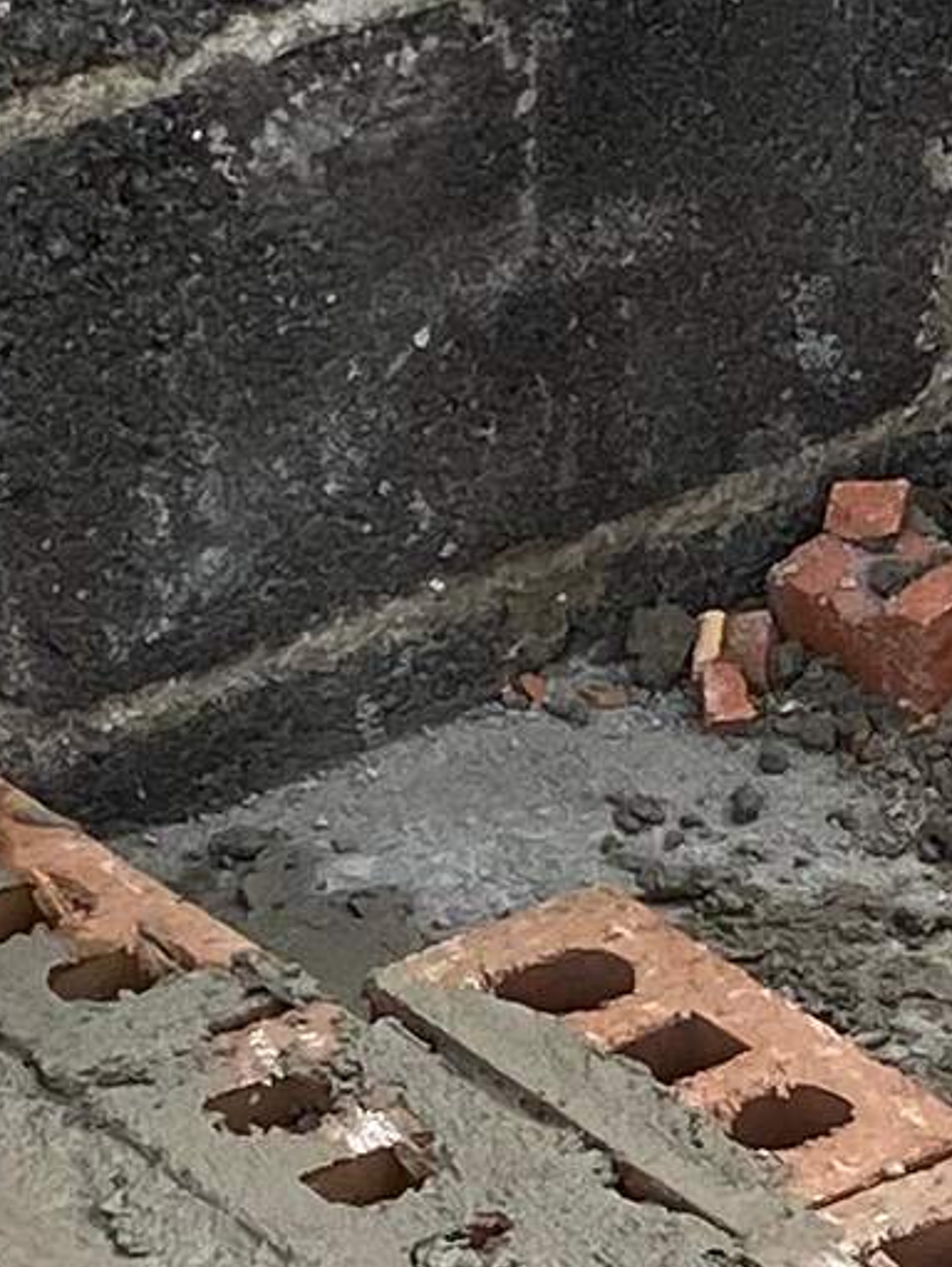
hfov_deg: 7.2
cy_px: 1545
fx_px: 7508
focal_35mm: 205
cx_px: 1180
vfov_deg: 9.5
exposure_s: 1/890
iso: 32
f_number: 1.8
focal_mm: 4.25
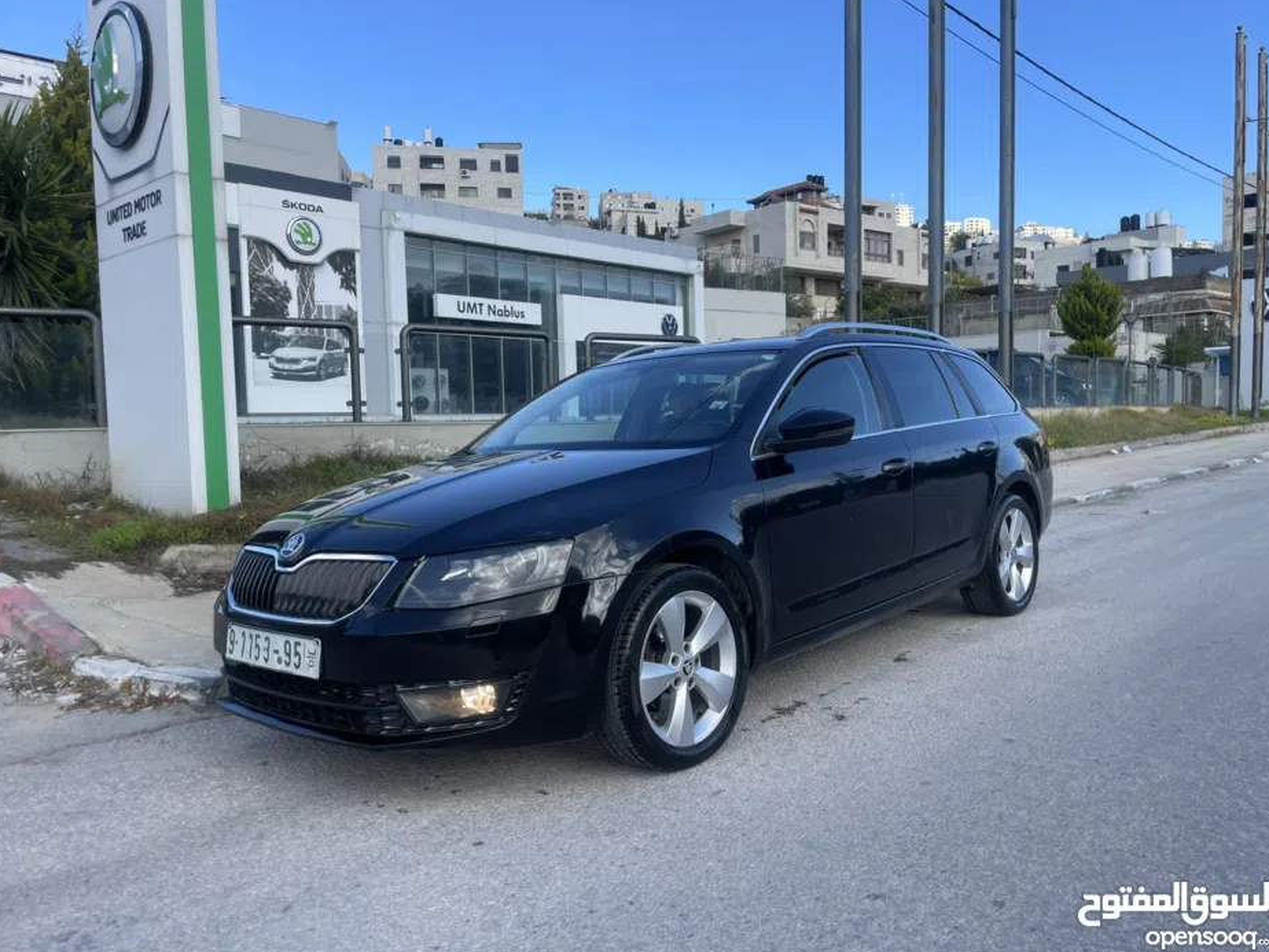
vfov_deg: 51.3
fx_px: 990
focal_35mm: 27
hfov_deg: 65.3
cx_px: 652
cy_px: 488
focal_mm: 4.2
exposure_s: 1/1667
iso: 32
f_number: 1.6
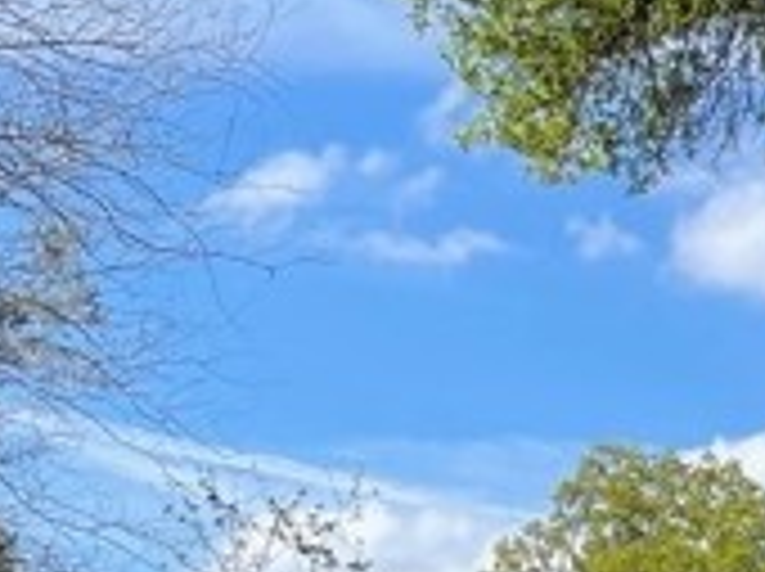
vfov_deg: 8.8
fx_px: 3465
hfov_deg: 11.5
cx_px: 1480
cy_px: 1239
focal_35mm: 157
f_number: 1.6
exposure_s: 1/2203
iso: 32
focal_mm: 5.1
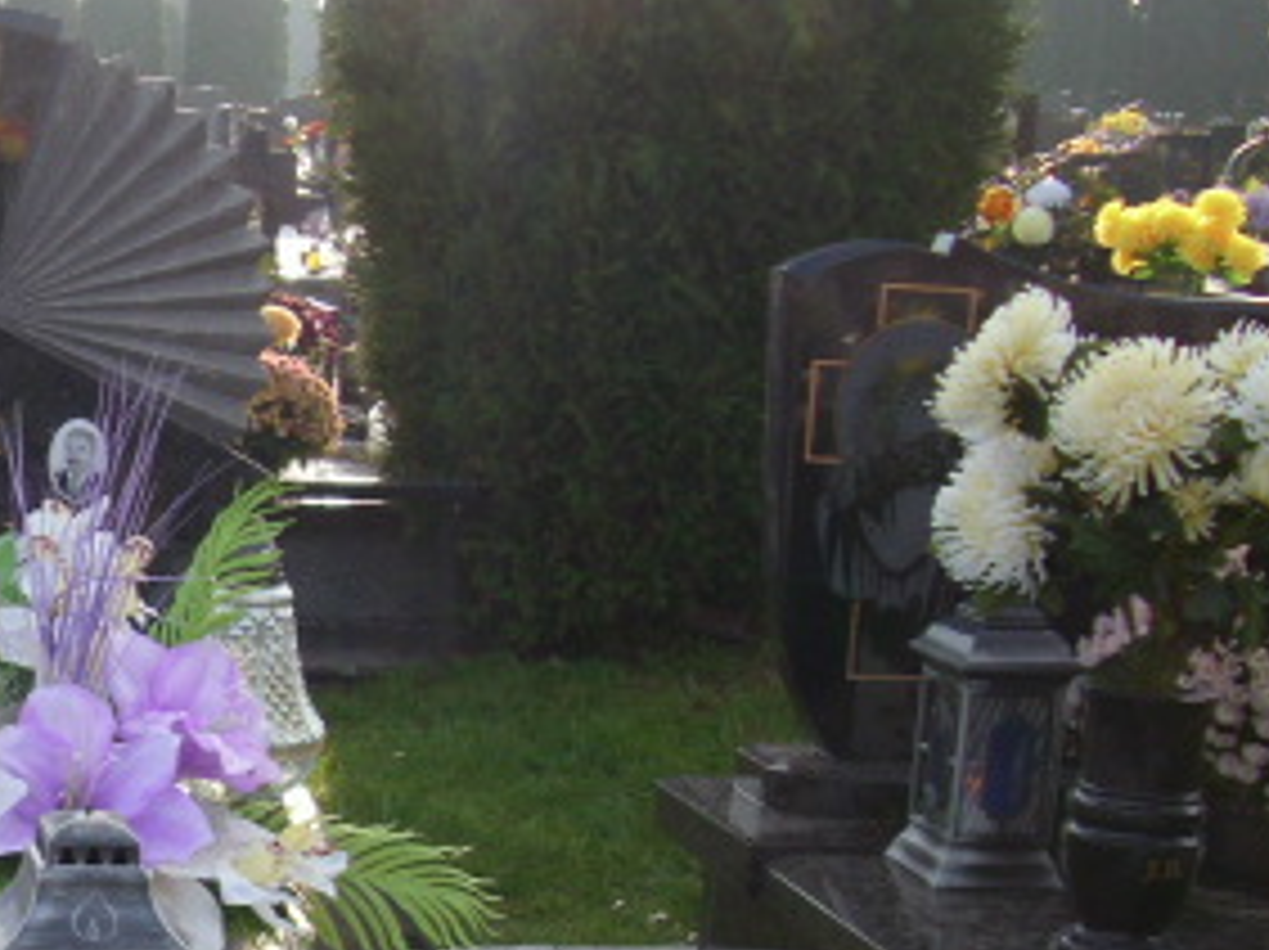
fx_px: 3077
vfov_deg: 17.3
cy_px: 815
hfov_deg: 22.6
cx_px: 68
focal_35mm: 84
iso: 50
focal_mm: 6.2
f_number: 2.8
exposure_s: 1/478
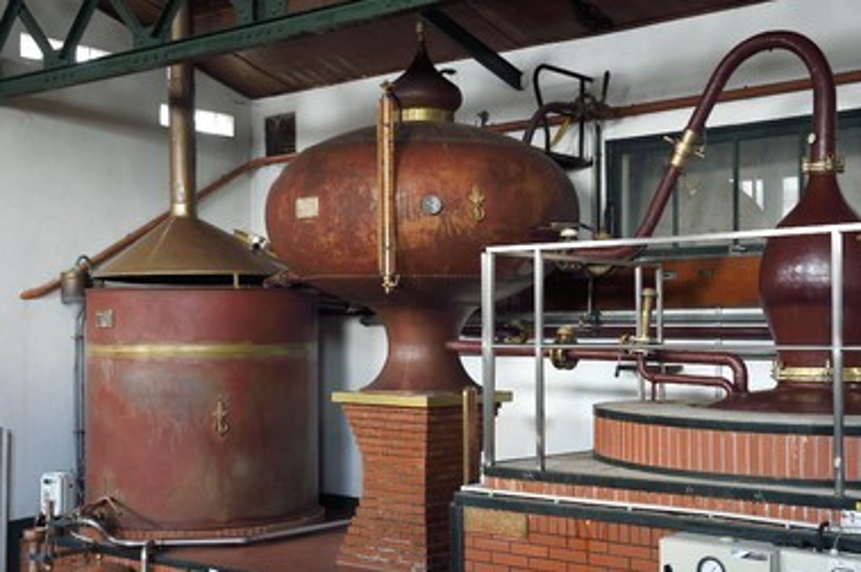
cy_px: 316
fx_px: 1195
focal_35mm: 50
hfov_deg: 39.6
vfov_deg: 26.9
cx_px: 476
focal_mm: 45
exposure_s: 1/80
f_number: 7.1
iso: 1600
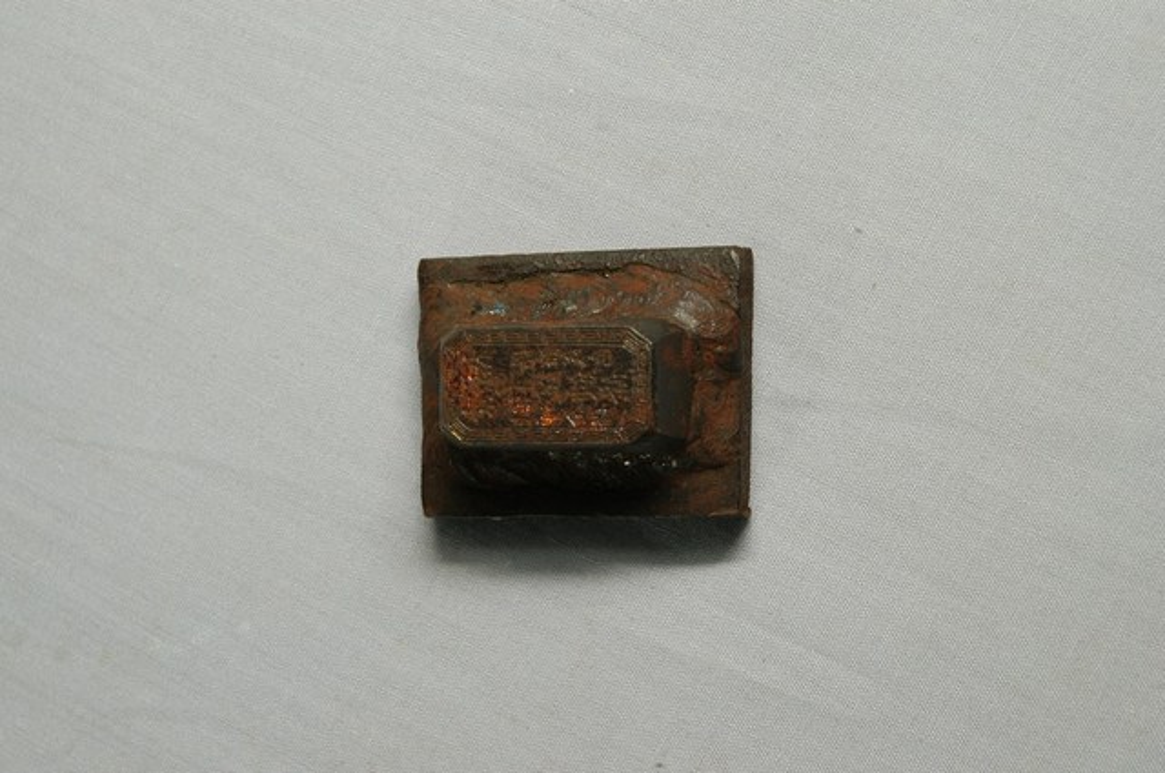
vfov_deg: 13.0
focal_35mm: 105
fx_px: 3394
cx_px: 582
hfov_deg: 19.5
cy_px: 386
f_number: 10
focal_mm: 70
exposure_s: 1/8
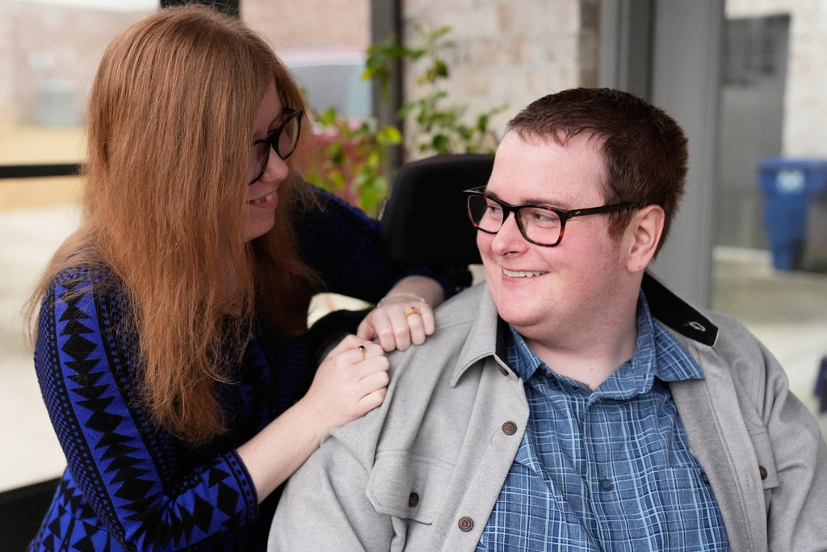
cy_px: 276
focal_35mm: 40
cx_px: 414
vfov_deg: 33.4
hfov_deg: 48.5
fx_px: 919
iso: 5000
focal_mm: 40
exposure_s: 1/4000
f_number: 2.8
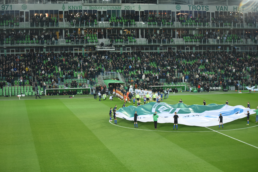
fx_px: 502
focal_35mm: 70
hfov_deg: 28.8
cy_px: 86
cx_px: 129
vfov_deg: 19.5
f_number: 2.8
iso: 4000
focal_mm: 70
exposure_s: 1/1250
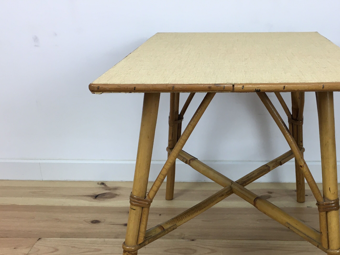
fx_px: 442
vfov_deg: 31.5
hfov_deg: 41.7
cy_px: 195
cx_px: 214
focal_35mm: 45
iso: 32
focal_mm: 4.15
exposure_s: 1/33
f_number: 2.2
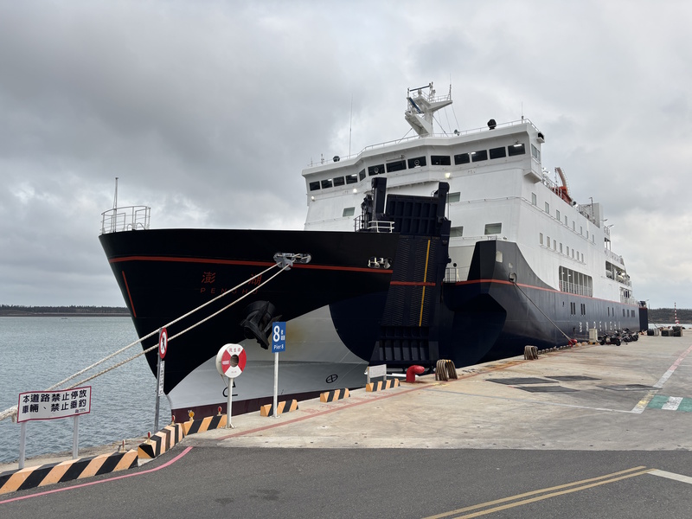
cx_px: 346
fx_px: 520
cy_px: 260
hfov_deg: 67.3
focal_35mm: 26
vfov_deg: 53.1
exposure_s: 1/121
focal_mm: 5.96
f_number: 1.6
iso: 40
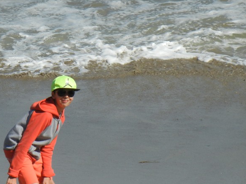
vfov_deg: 4.2
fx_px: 2488
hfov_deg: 5.7
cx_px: 71
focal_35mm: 350
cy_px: 89
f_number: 9.4
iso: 160
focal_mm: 36
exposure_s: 1/337
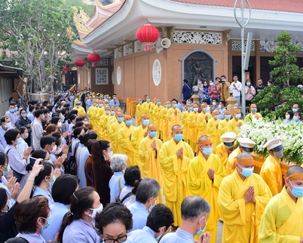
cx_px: 191
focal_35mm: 41
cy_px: 95
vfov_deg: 36.4
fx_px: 368
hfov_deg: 44.4
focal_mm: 27
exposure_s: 1/100
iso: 640
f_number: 10
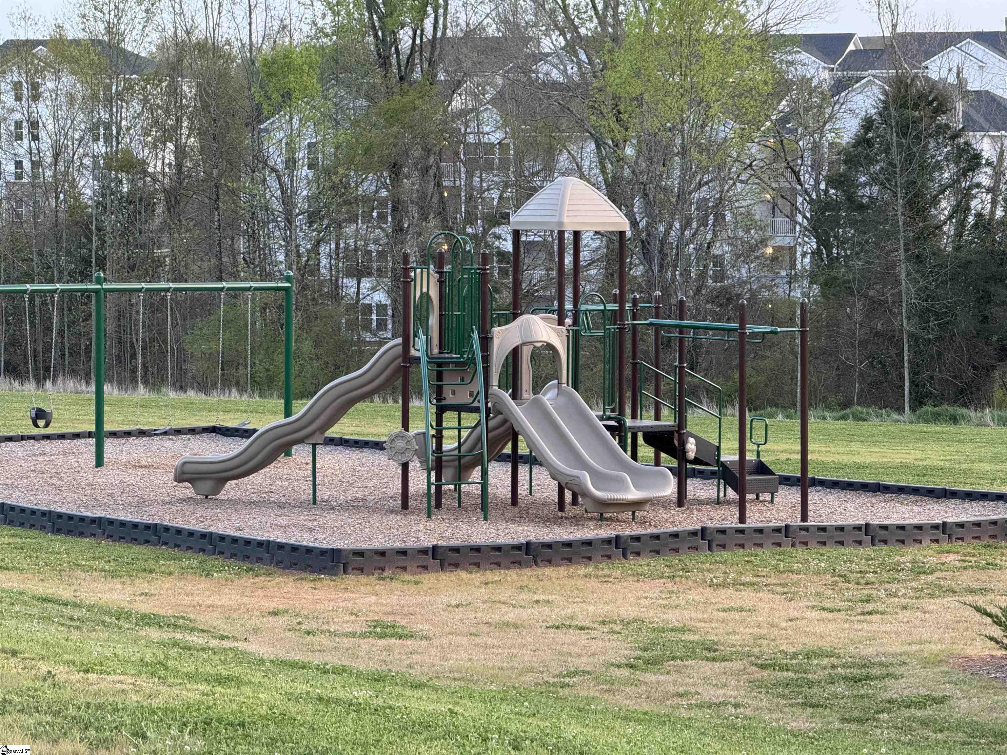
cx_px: 504
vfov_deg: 12.3
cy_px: 378
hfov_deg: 16.4
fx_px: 3491
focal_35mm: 120
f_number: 2.8
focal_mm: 15.66
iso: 200
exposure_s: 1/84
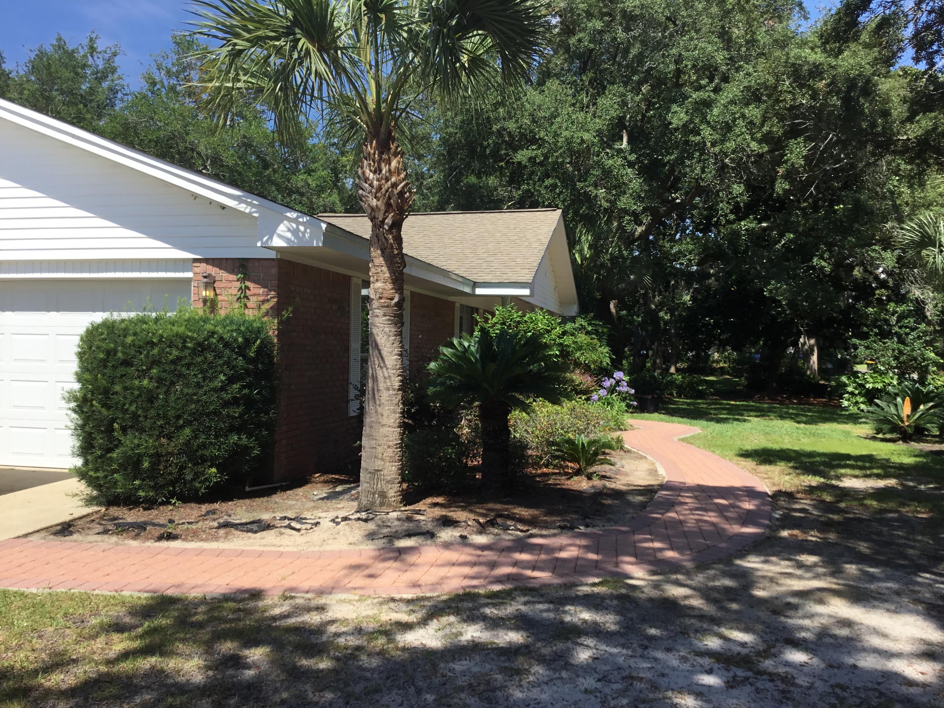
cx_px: 472
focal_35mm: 31
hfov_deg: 58.4
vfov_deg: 45.4
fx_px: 845
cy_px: 354
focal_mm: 3.3
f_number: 2.4
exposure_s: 1/1031
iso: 25
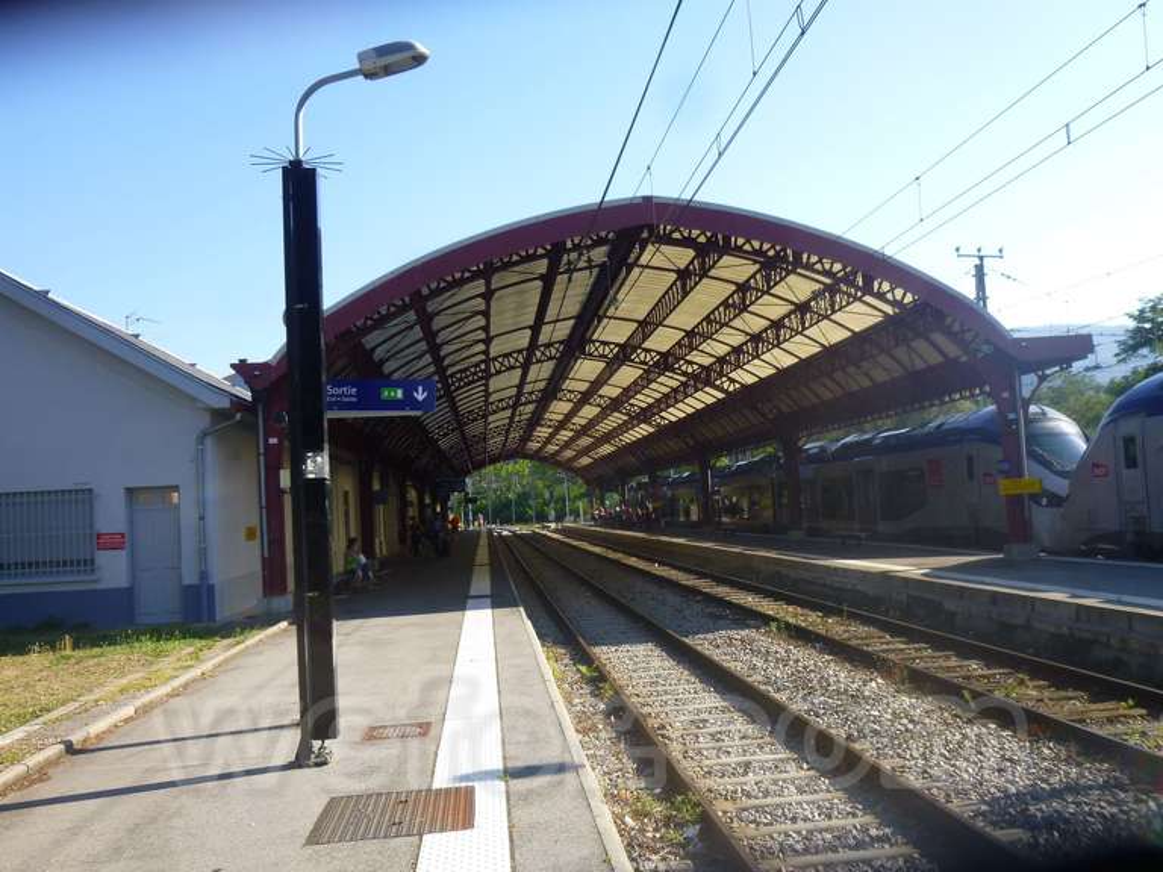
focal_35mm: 25
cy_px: 436
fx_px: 840
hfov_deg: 69.4
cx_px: 582
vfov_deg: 54.9
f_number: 3.1
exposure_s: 1/400
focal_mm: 4.5
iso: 100
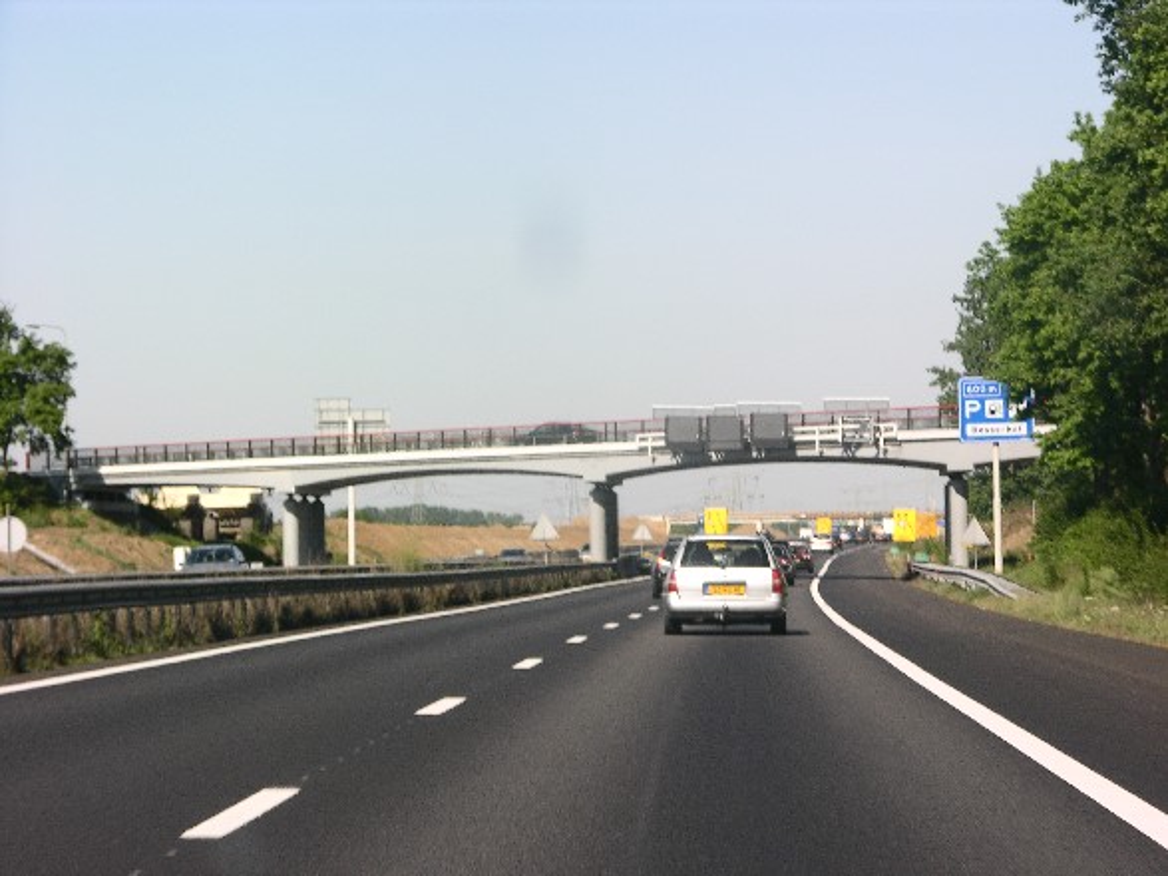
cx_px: 584
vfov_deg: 10.6
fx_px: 4723
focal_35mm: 140
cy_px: 438
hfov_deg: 14.1
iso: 50
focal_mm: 34.7
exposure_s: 1/160
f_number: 6.1
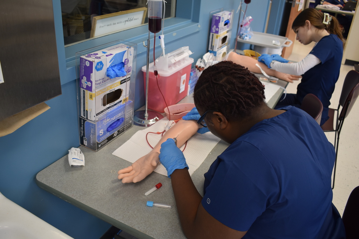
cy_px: 120
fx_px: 314
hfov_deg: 59.5
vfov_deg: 41.7
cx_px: 180
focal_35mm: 32
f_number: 4
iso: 400
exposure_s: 1/60
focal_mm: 21
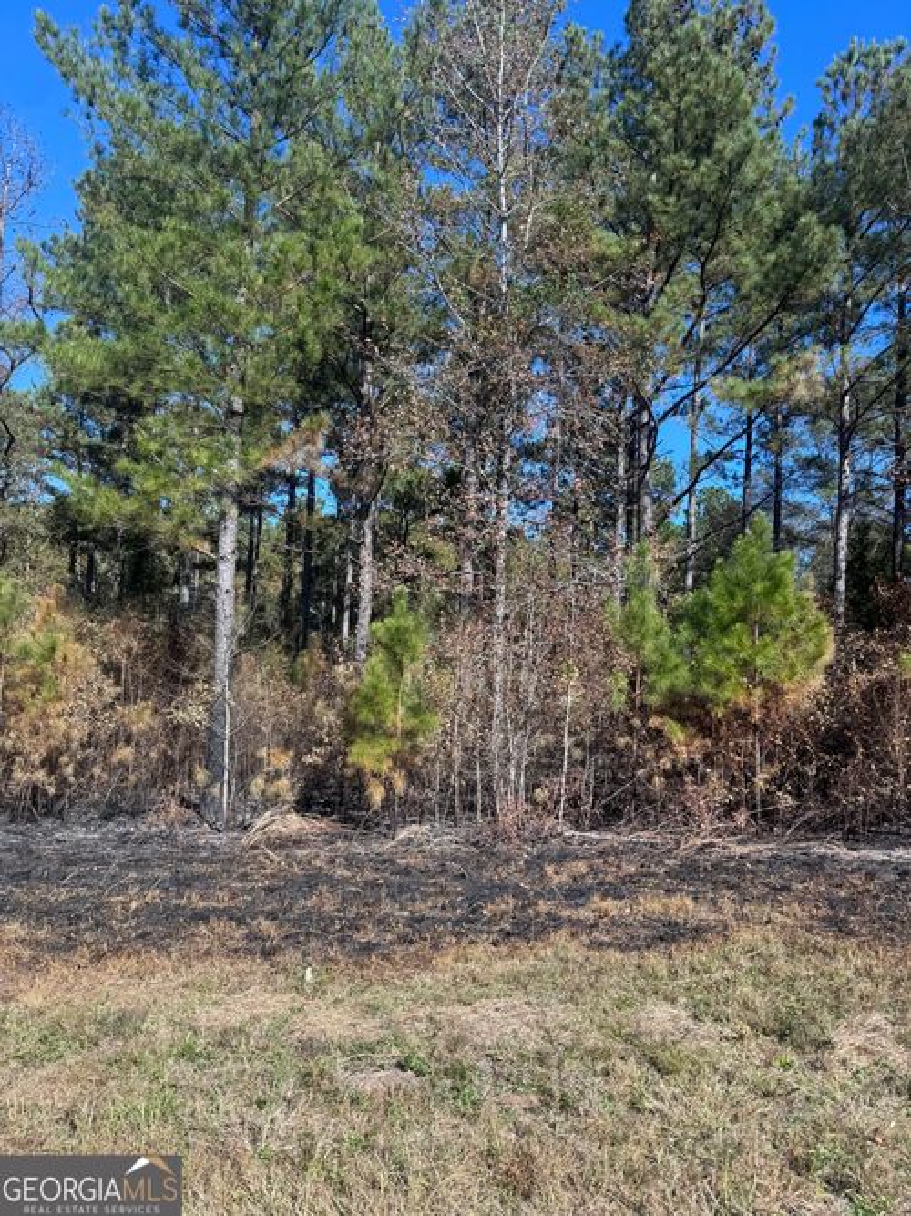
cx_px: 456
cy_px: 608
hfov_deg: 56.8
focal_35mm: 24
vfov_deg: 71.6
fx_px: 842
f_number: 1.78
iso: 80
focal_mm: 6.76
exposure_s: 1/2252
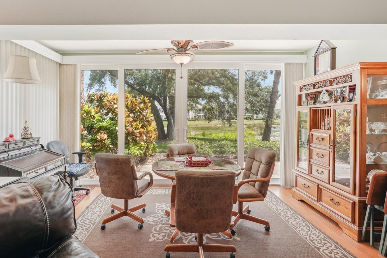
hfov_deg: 86.7
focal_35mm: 19
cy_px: 116
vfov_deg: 64.4
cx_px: 178
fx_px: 204
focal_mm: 16
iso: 400
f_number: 8
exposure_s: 1/125
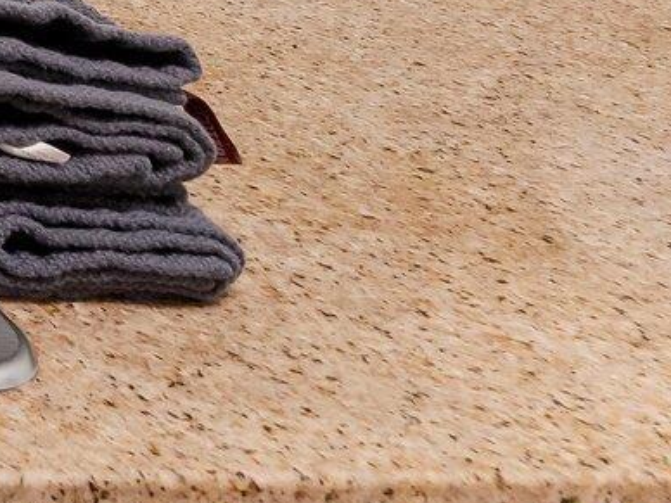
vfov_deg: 14.8
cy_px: -642
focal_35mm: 71
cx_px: -1032
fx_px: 1376
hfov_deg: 14.2
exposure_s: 1/40
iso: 400
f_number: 8
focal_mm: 14
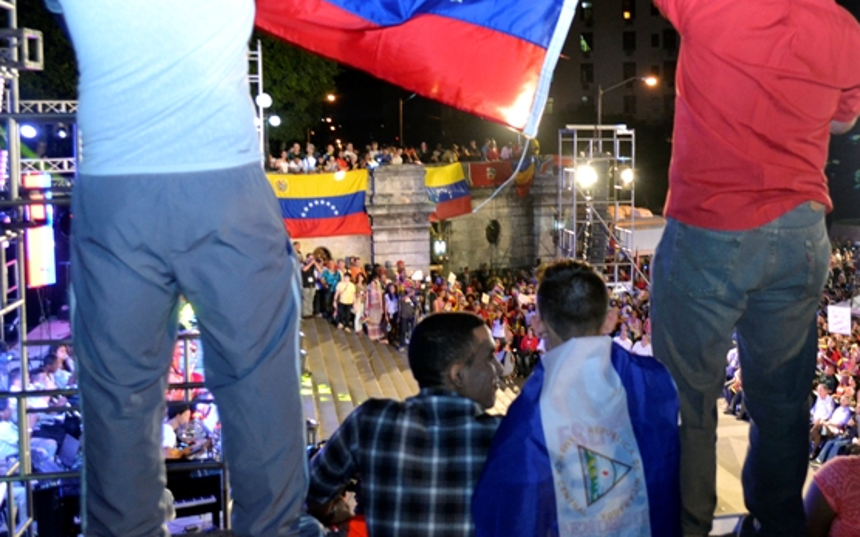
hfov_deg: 45.1
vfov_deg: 29.0
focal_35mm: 44
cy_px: 194
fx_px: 1031
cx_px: 507
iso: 1600
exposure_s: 1/30
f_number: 4.5
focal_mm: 20
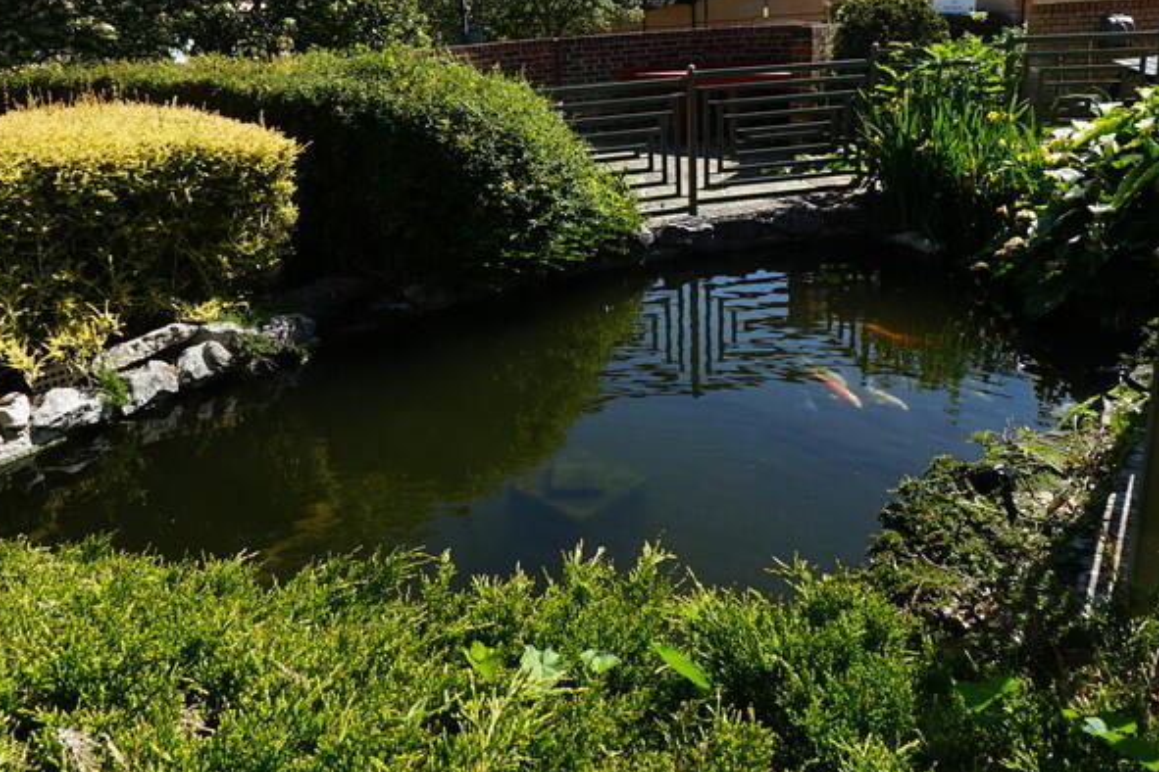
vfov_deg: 48.6
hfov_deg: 69.3
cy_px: 250
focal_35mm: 26
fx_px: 837
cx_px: 535
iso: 100
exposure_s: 1/100
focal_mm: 10
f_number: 10
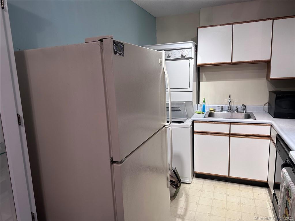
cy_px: 110
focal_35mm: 24
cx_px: 148
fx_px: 205
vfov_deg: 56.8
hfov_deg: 71.6
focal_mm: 6.86
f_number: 1.78
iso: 200
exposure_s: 1/120
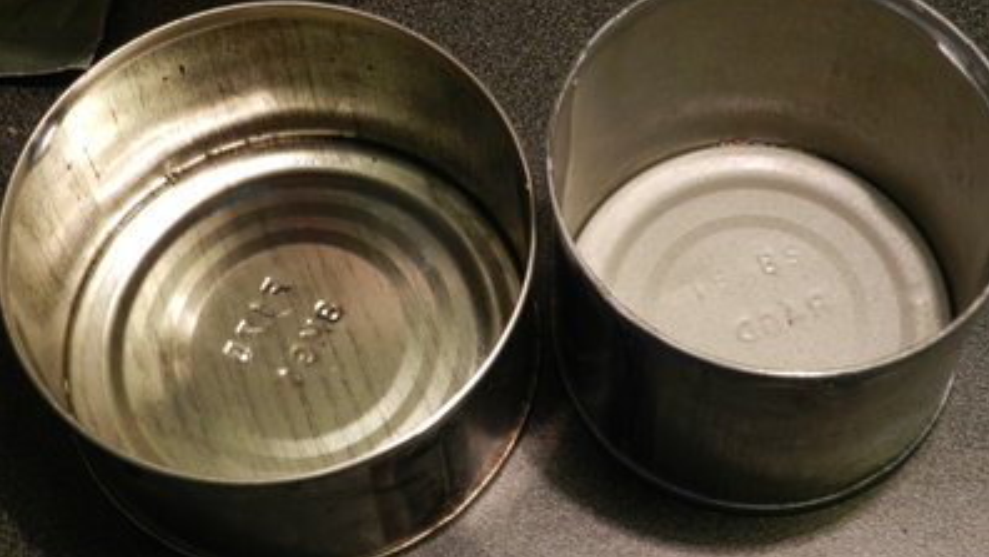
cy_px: 232
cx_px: 497
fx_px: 1731
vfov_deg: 18.3
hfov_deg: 31.9
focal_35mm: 66
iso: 400
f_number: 4.6
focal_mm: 10.7
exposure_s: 1/13
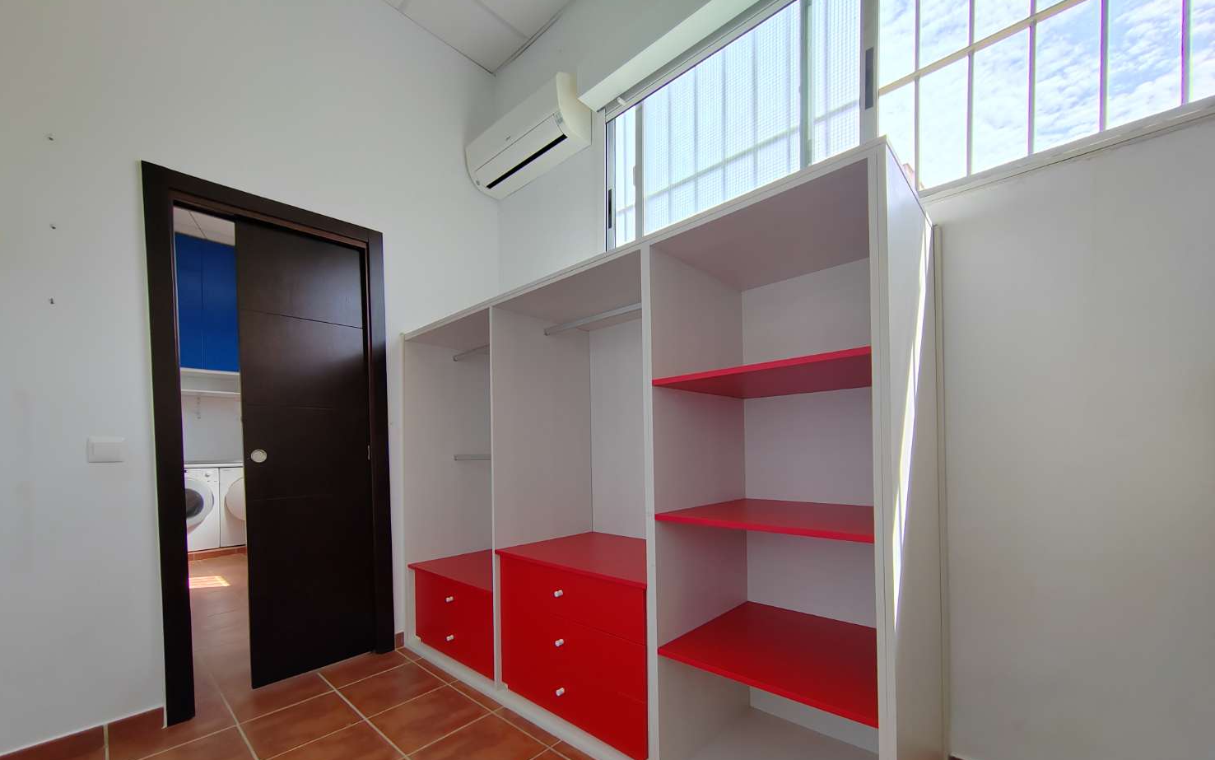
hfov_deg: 105.3
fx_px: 464
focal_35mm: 14
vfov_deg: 77.7
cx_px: 601
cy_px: 457
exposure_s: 1/210
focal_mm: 2.16
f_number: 2.2
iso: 100
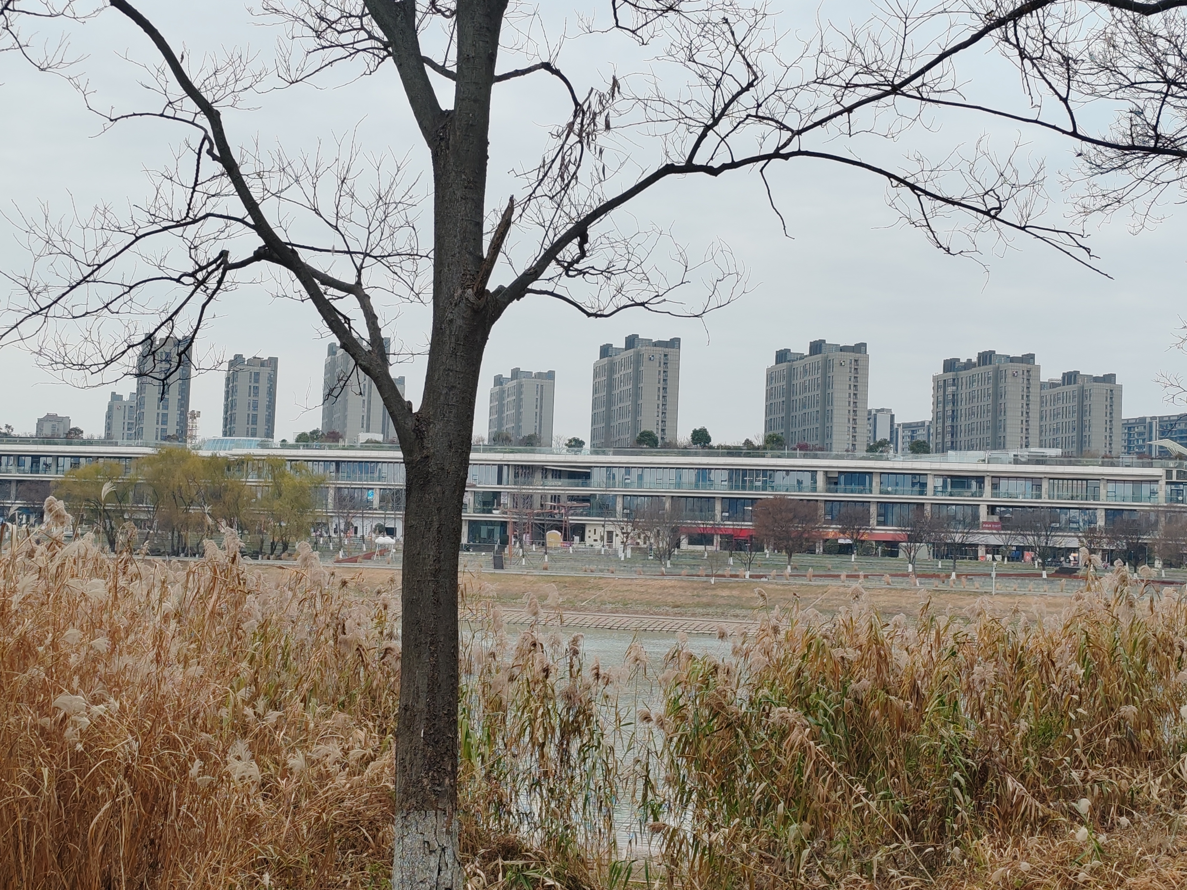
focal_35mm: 63
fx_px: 2160
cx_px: 594
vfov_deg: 23.3
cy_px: 445
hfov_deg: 30.7
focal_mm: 6.12
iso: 50
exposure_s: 1/140
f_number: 1.9
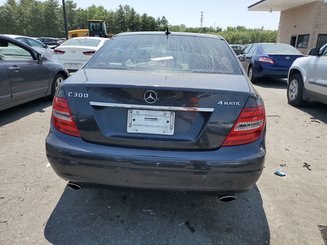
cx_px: 164
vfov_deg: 53.1
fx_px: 246
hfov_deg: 67.3
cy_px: 122
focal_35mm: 26
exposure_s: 1/2500
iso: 50
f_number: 1.5
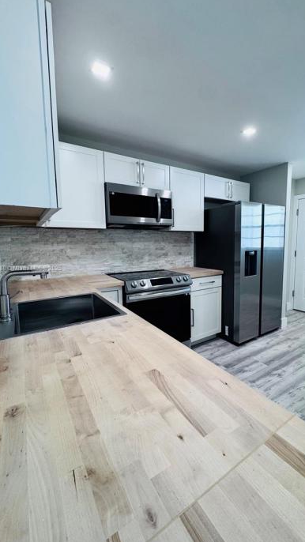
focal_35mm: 16
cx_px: 188
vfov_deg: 99.4
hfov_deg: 66.2
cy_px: 269
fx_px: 230
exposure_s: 1/120
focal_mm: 2.22
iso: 200
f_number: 2.2
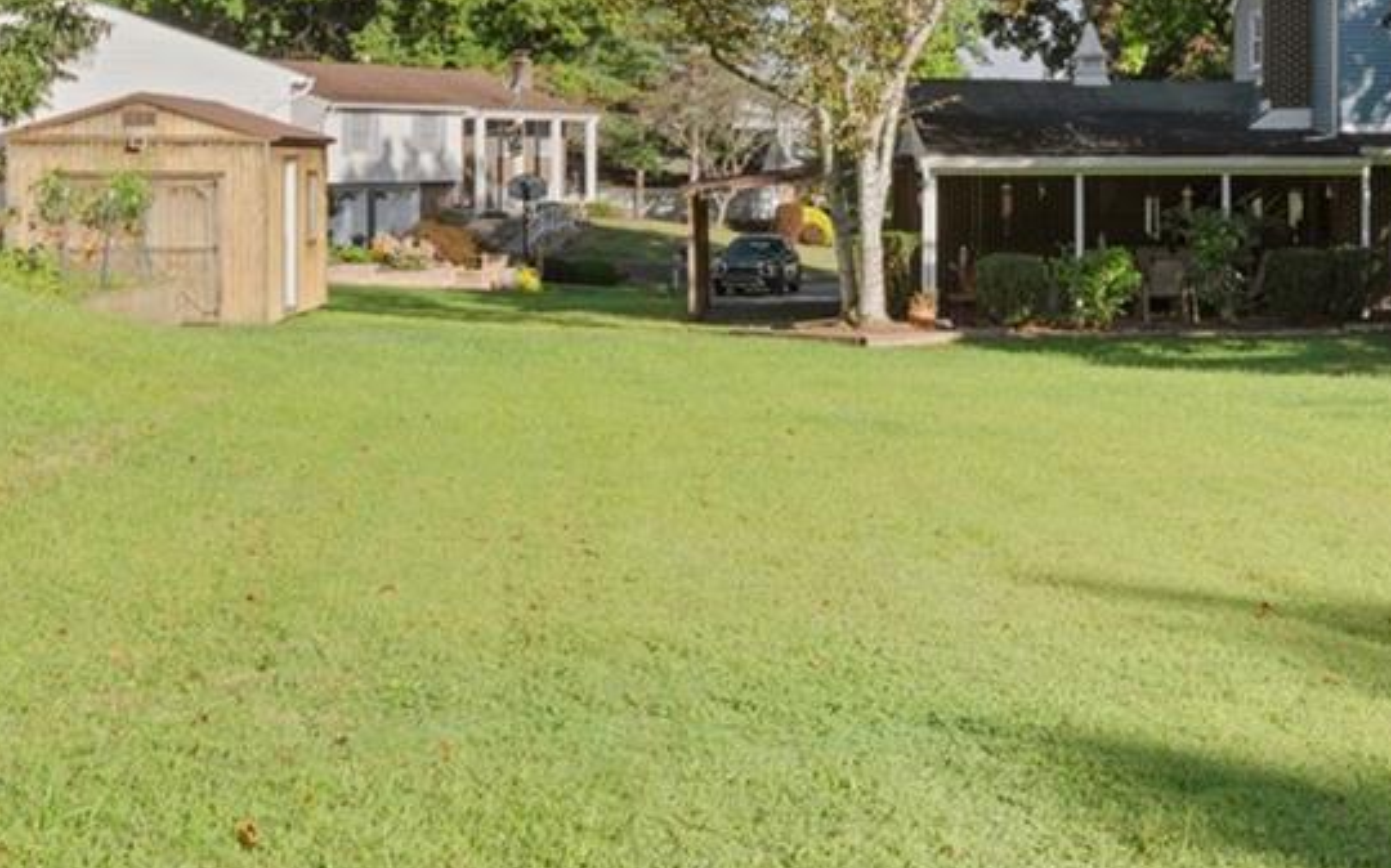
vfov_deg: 22.1
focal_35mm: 58
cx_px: 1265
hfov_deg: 33.2
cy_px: 202
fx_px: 2198
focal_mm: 30
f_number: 8
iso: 400
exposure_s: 1/60
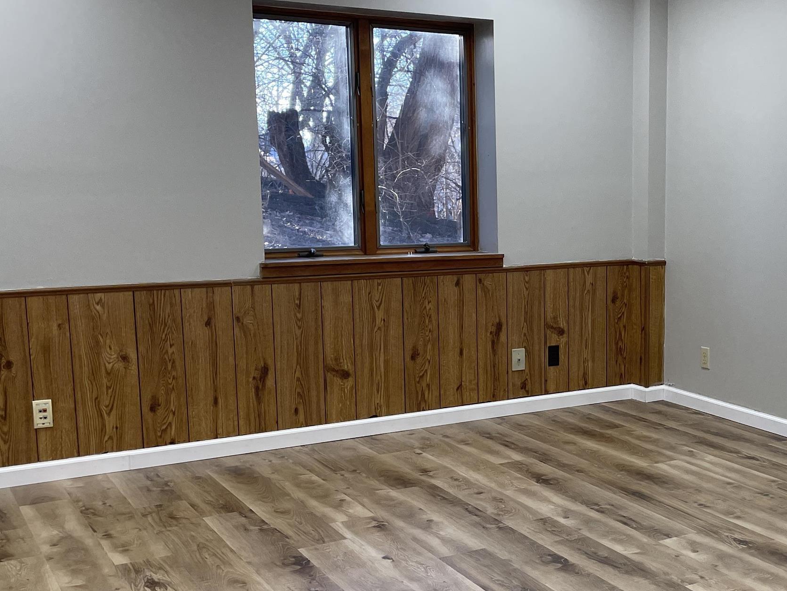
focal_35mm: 48
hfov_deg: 38.4
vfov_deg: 30.2
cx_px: 612
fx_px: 1091
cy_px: 349
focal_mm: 4.2
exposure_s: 1/120
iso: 50
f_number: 1.6
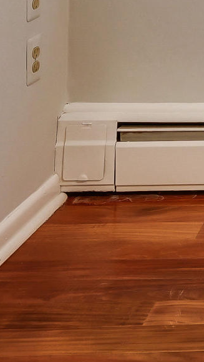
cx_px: 504
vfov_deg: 21.8
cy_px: -182
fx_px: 780
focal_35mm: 81
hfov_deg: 11.8
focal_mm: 15
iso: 400
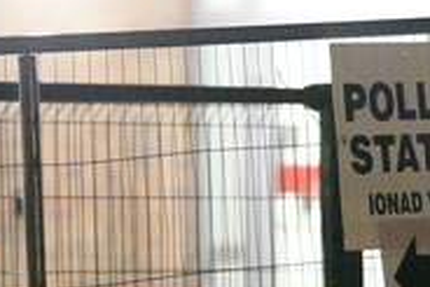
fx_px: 6646
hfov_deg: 3.7
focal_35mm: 556
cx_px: 453
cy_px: 146
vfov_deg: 2.5
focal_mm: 200
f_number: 4
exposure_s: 1/200
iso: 51200
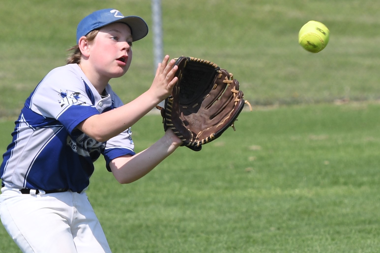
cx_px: 190
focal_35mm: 262
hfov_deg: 7.8
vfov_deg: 5.2
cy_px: 126
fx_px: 2770
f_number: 5
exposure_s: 1/1000
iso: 125
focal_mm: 175
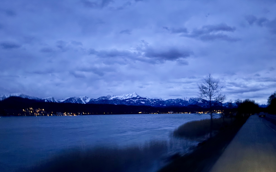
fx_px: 211
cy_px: 104
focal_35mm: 28
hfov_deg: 66.5
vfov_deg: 44.3
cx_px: 136
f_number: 1.6
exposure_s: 1/9
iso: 1000
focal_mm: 5.96
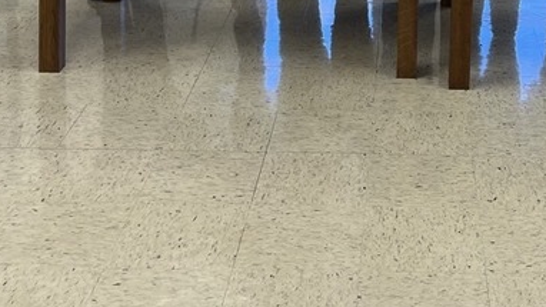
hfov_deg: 27.3
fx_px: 1100
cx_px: 442
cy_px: -218
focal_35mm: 76
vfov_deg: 14.3
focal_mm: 5.1
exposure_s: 1/120
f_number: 1.6
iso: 64
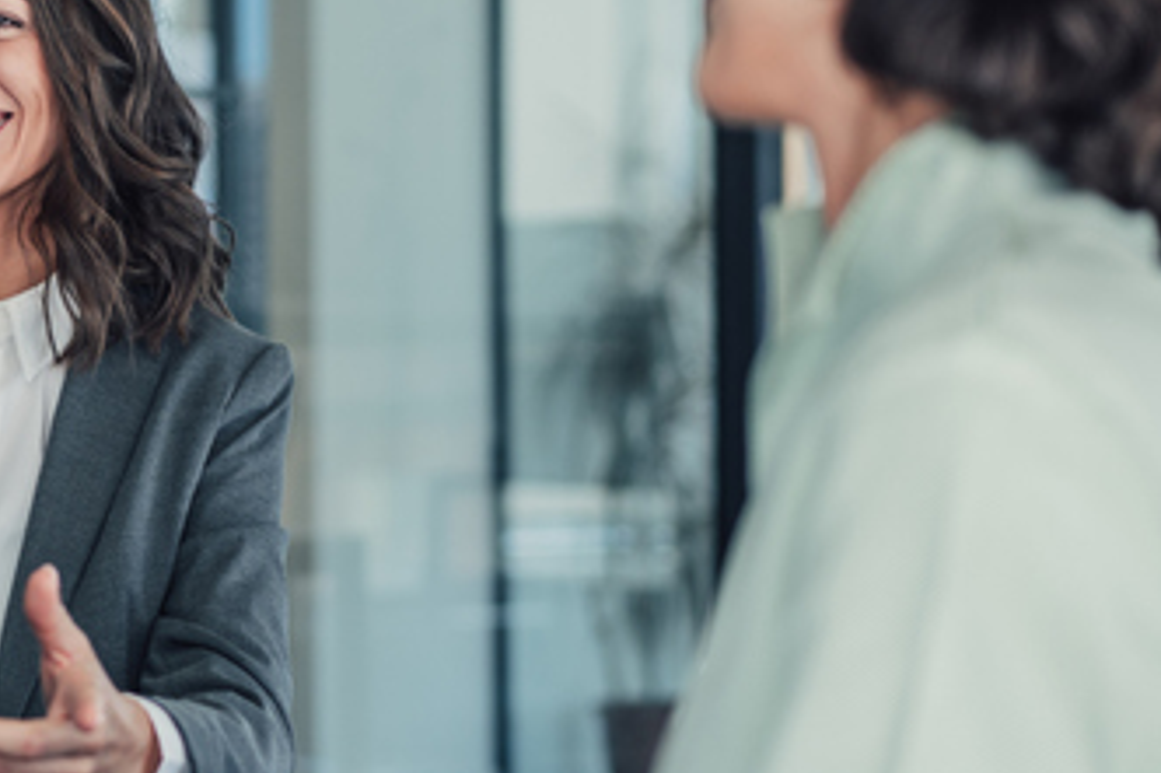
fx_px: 3868
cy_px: 271
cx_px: 0
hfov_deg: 16.7
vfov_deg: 11.4
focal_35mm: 120
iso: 320
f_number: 2.2
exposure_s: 1/320
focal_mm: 55
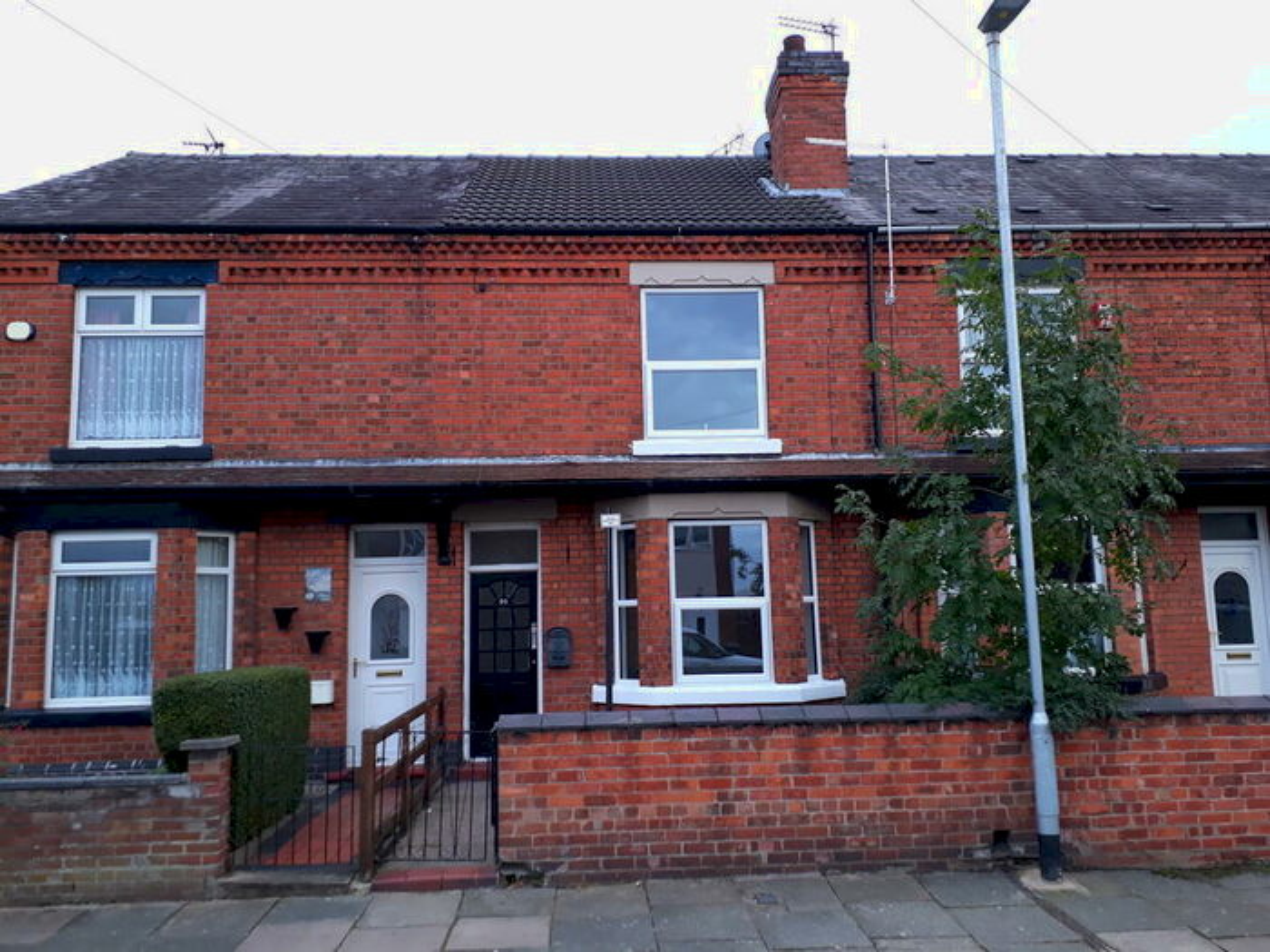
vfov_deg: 51.4
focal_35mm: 27
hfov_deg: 65.3
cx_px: 635
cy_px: 476
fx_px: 991
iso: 40
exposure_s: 1/265
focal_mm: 3.6
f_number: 1.9
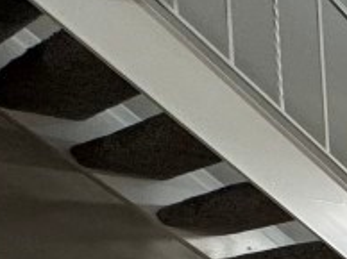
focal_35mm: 74
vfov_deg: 17.5
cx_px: 837
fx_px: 741
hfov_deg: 15.0
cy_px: 407
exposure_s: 1/60
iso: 160
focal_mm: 2.22
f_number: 2.2
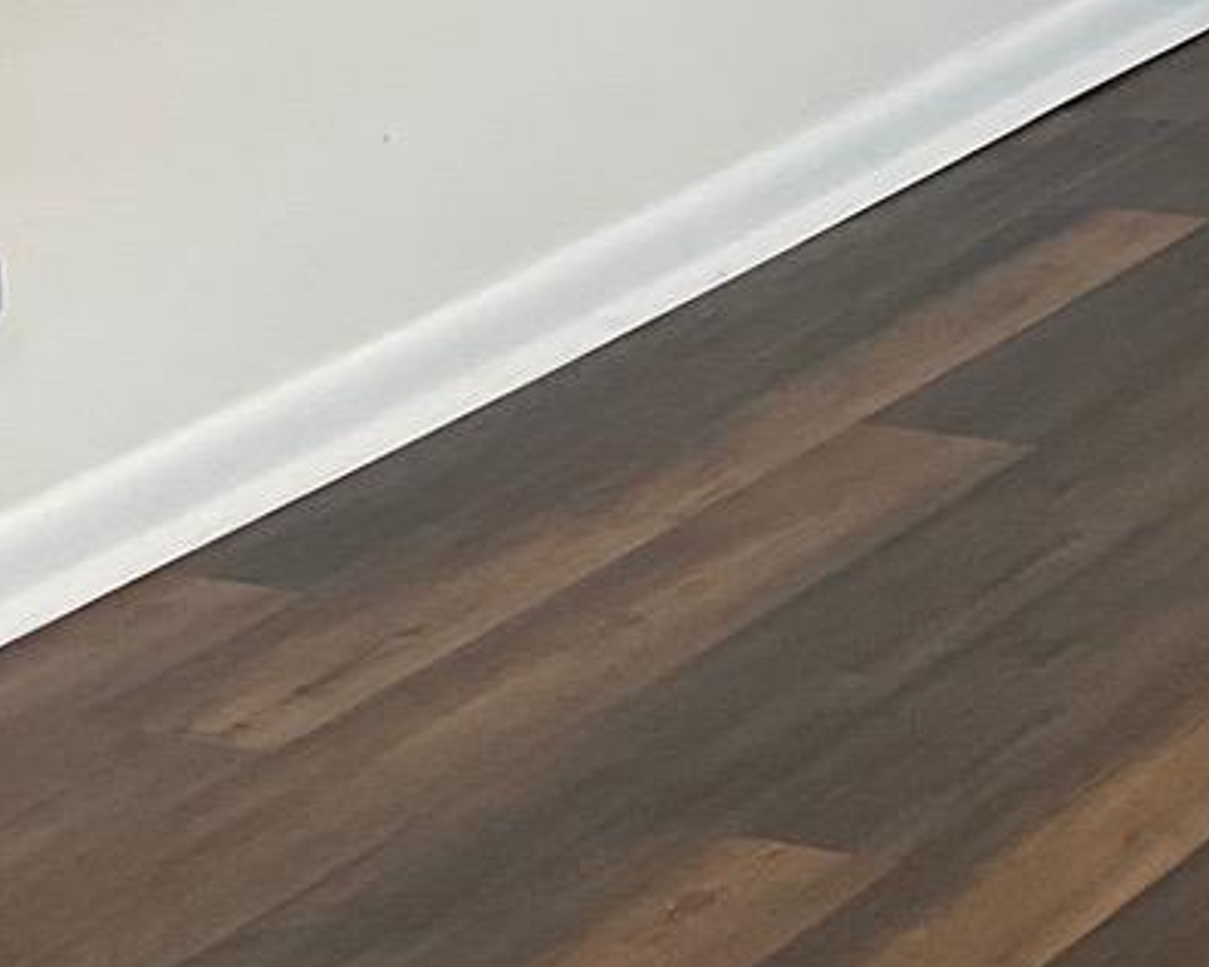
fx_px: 5259
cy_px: -592
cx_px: 2298
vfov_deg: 10.1
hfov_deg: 11.9
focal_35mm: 147
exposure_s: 1/60
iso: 50
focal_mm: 3
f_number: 1.8
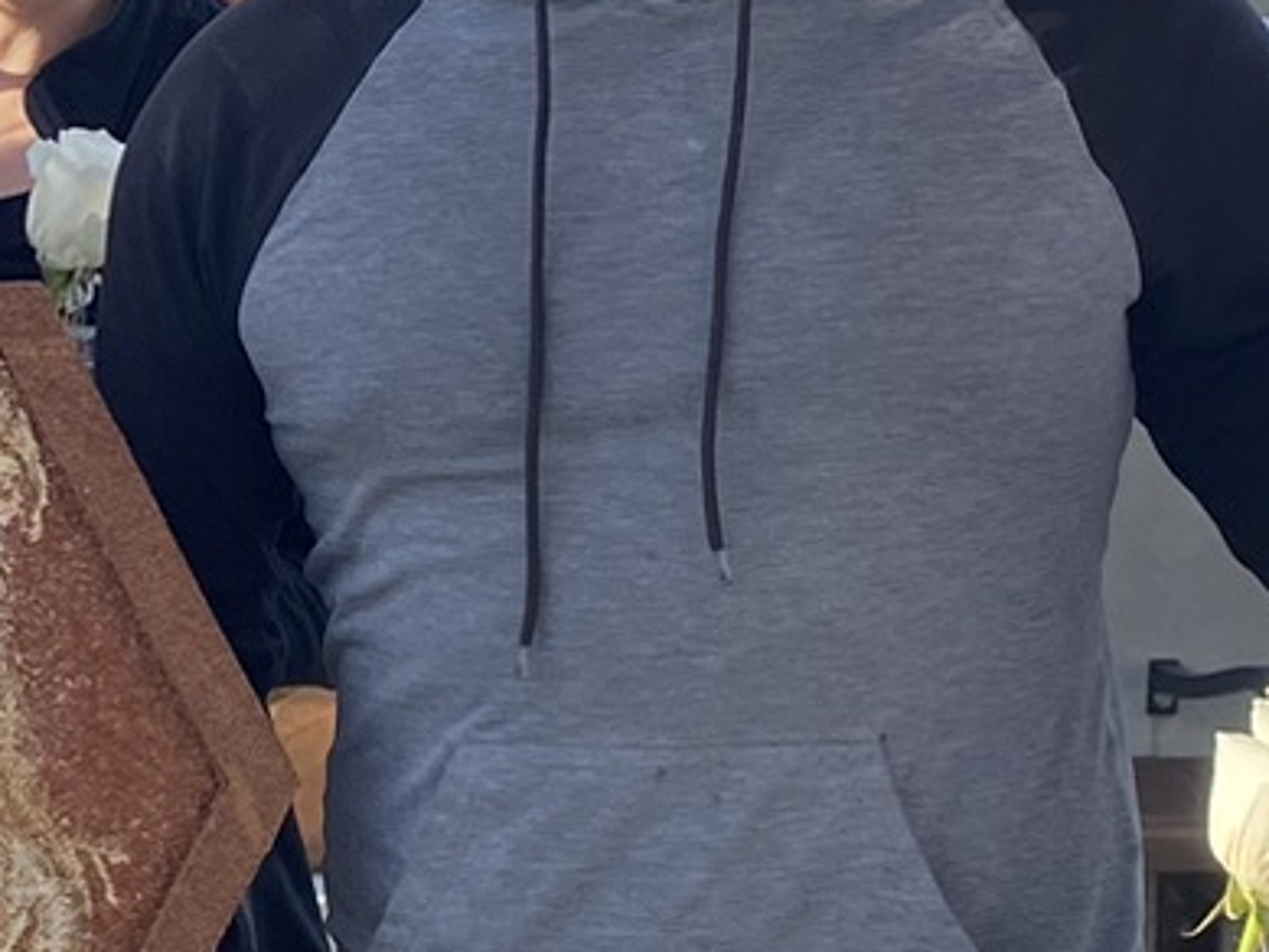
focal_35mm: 137
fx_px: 5024
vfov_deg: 10.8
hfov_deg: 13.7
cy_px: 496
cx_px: -538
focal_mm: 4.25
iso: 32
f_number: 1.8
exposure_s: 1/762
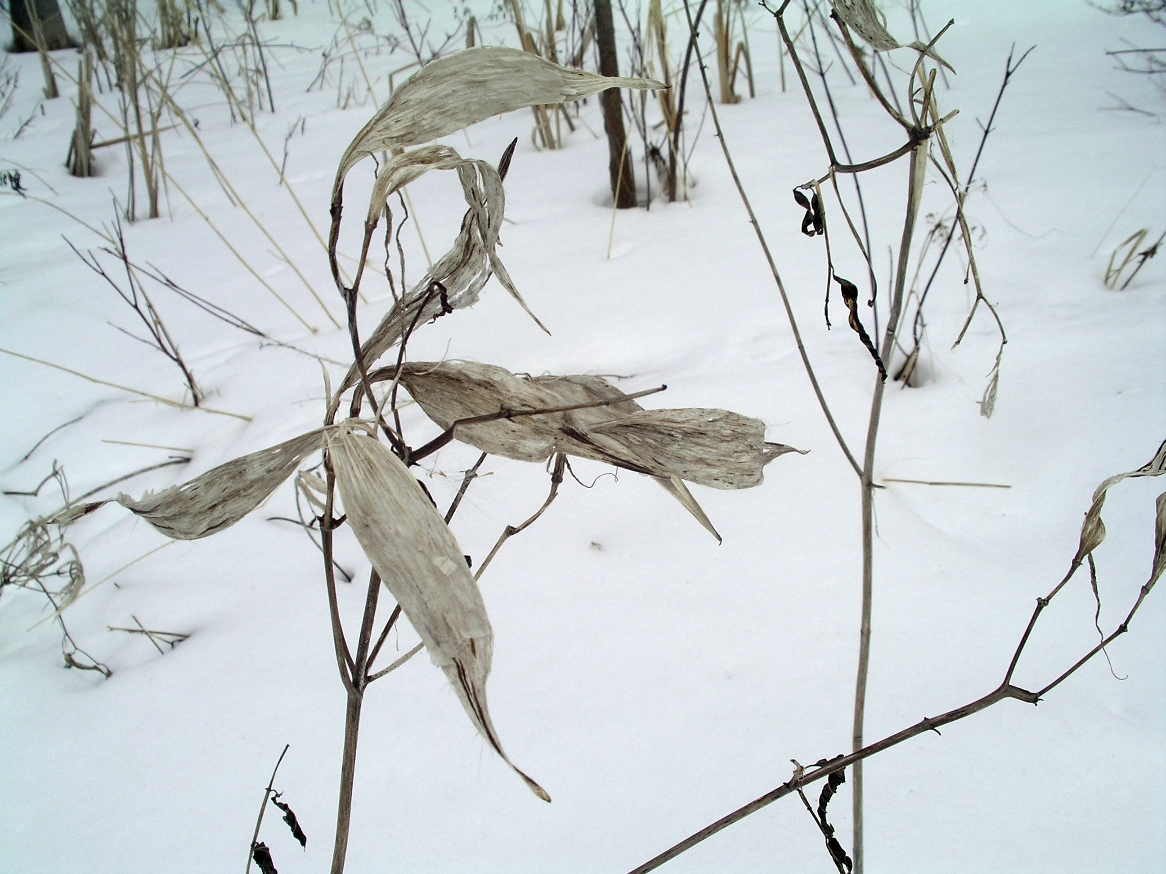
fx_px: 1246
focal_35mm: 37
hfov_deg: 50.1
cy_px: 437
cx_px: 583
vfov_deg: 38.7
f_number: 6
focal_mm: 7.8
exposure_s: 1/457
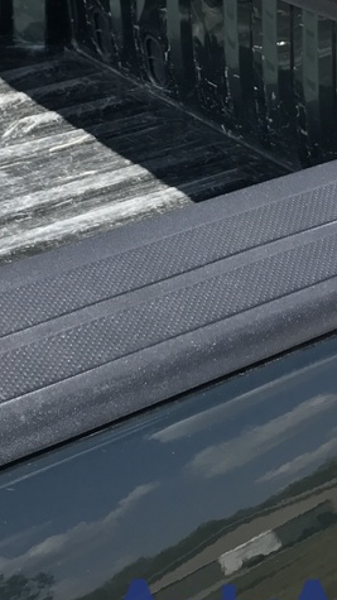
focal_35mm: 77
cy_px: -13
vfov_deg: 26.0
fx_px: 1224
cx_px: 203
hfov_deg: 15.7
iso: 20
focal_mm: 3.99
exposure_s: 1/731
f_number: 1.8
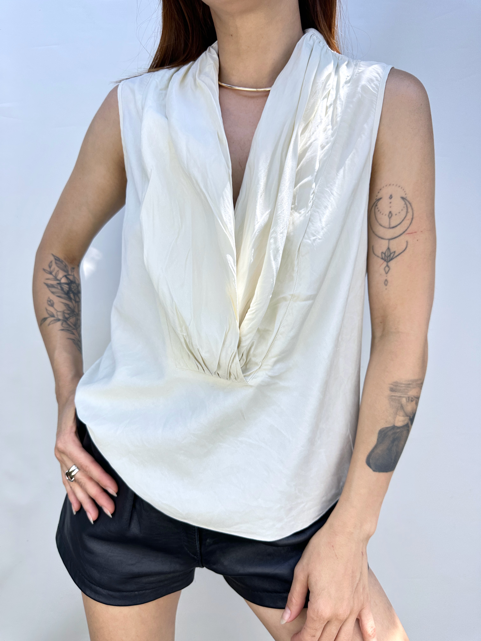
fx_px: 445
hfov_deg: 56.8
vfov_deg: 71.6
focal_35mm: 24
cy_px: 320
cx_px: 240
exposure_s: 1/567
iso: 80
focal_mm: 6.86
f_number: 1.78
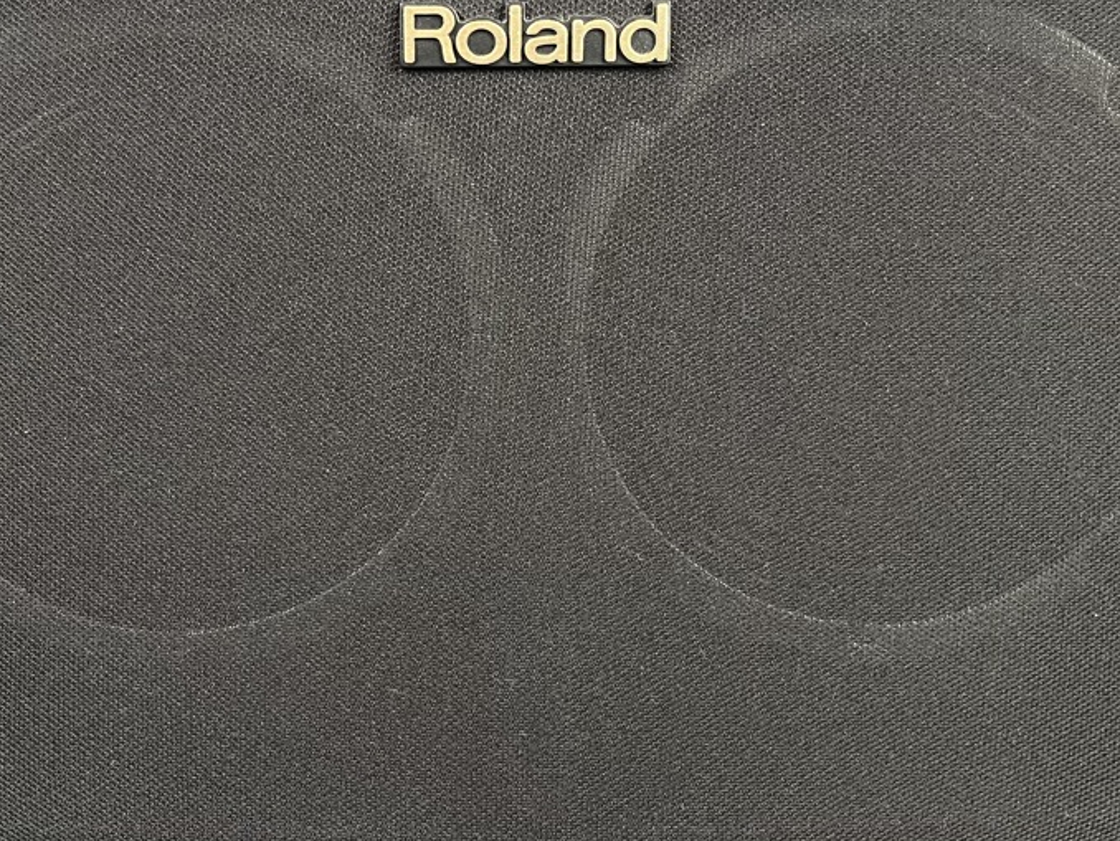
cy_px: 306
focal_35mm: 46
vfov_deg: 31.4
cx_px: 476
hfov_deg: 41.1
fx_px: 1489
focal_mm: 5.1
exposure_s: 1/60
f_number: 1.6
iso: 500
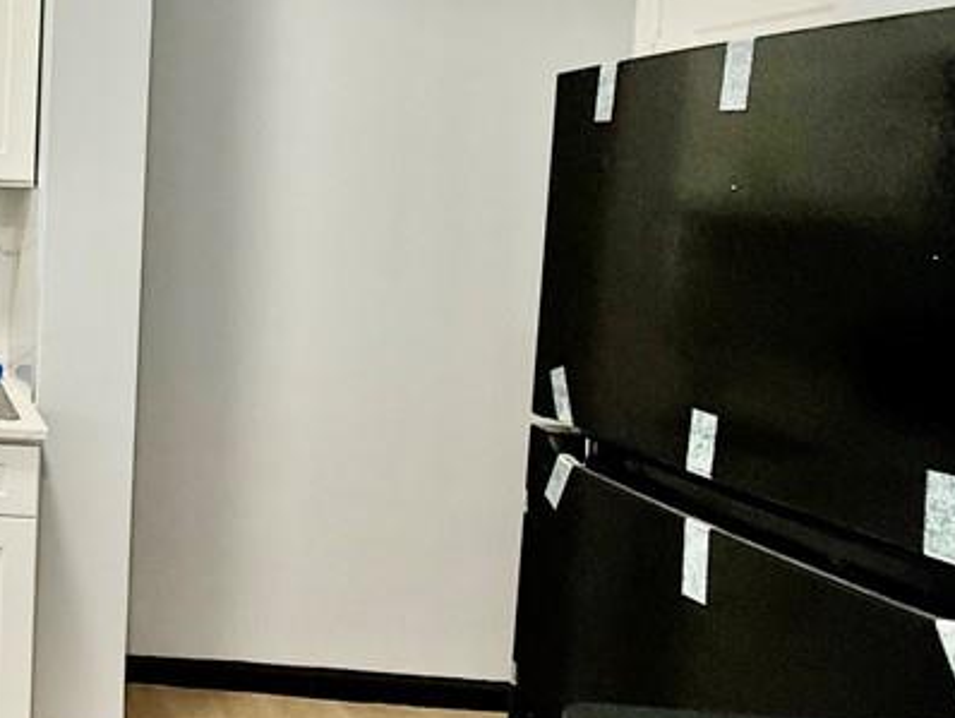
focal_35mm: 36
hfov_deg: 37.6
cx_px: -209
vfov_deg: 39.0
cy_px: 211
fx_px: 994
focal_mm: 2.22
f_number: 2.2
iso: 200
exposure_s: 1/60
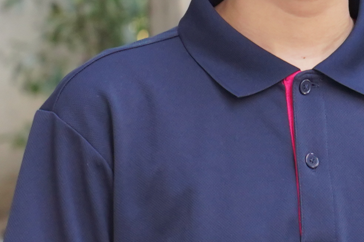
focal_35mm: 427
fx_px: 4317
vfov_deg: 3.2
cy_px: 326
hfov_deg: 4.8
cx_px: 611
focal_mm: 70
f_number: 5
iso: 1600
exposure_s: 1/80
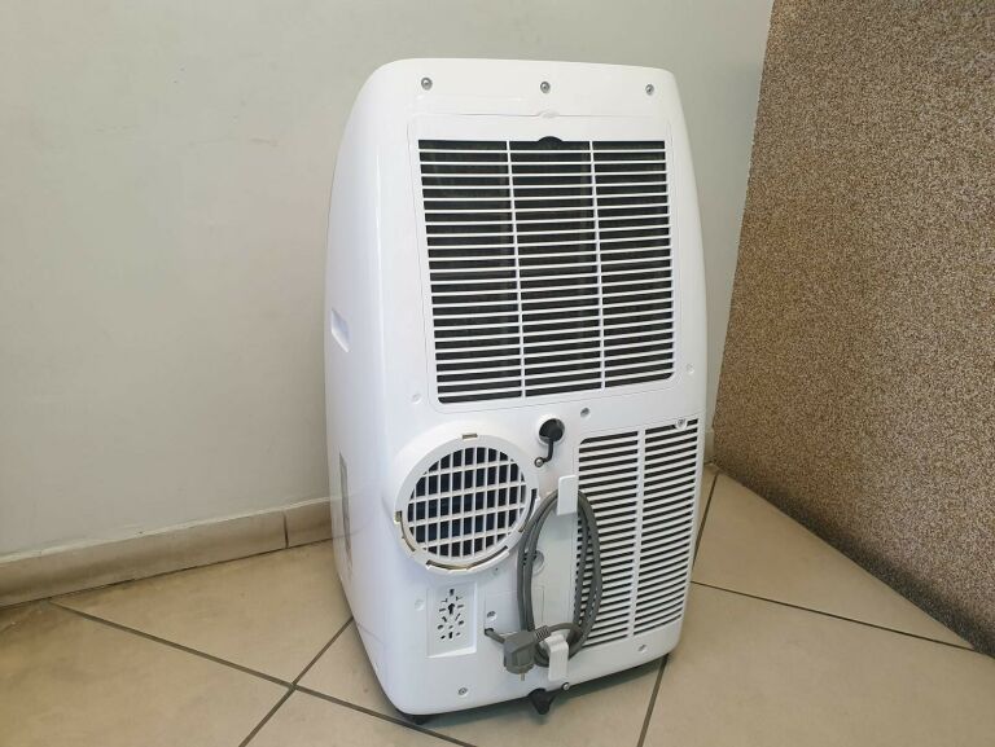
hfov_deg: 67.3
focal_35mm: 26
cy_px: 374
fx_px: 748
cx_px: 498
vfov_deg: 53.1
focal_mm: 4.3
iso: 250
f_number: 2.4
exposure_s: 1/50
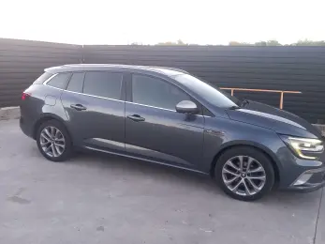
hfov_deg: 63.4
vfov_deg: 49.7
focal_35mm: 28
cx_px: 168
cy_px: 126
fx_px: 263
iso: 160
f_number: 1.8
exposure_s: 1/50
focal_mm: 4
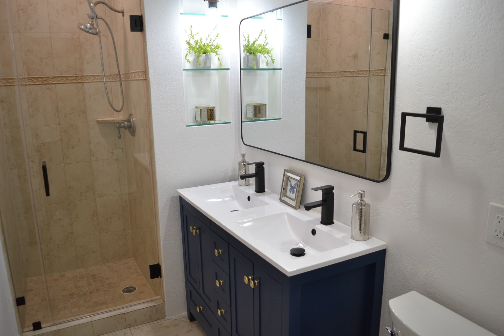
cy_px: 168
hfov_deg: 67.4
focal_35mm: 27
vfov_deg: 47.9
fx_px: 378
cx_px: 252
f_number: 4
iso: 400
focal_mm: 18
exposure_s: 1/60
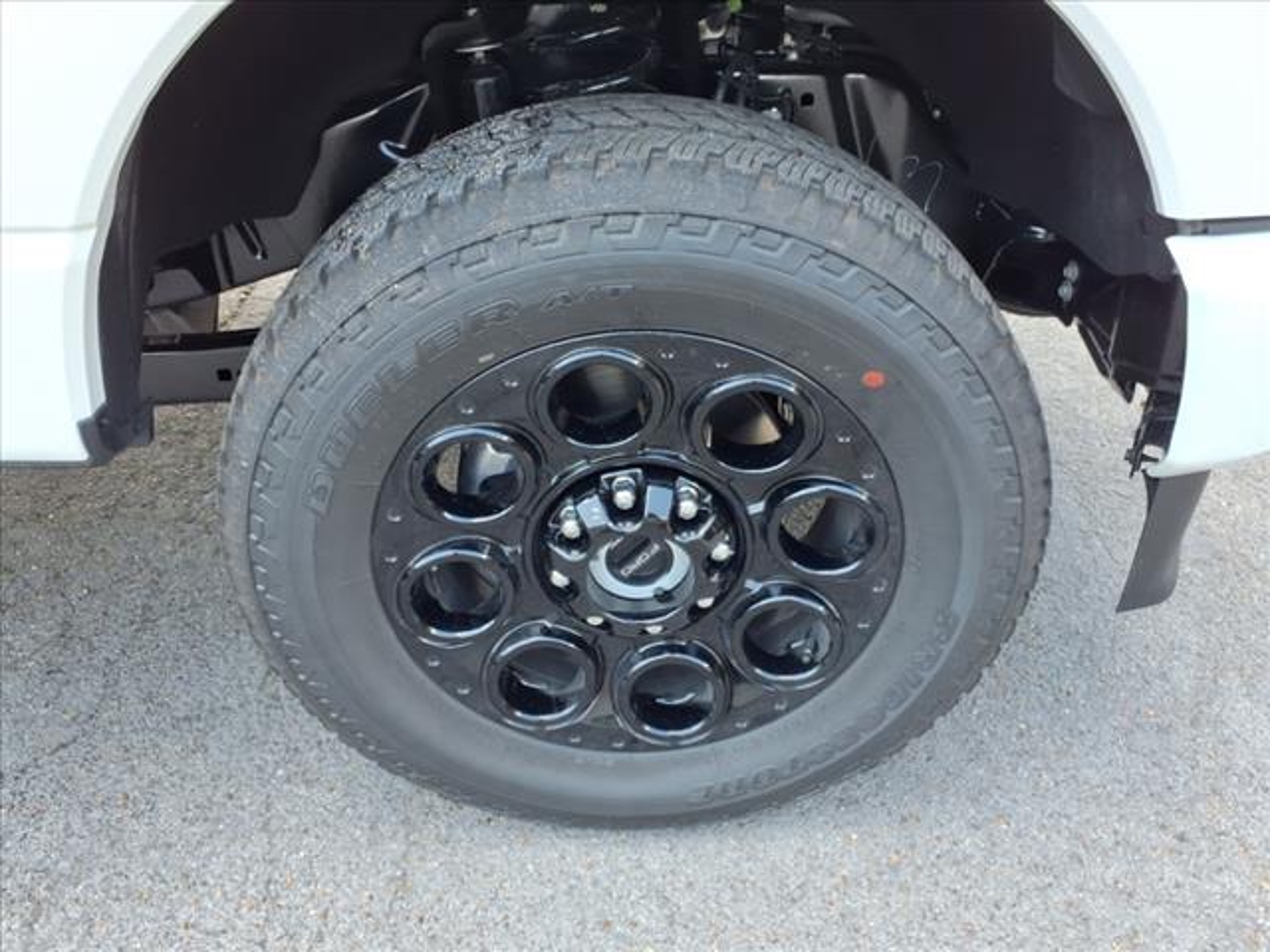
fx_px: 991
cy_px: 476
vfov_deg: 51.4
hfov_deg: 65.3
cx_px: 635
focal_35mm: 27
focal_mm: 3.58
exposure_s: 1/149
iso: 40
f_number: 1.9
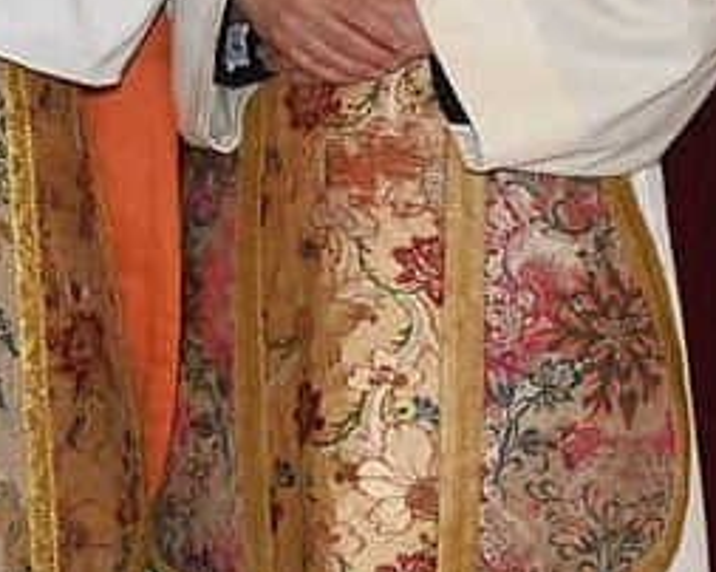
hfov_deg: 10.3
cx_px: -546
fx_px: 3769
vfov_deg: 8.6
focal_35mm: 178
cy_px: -75
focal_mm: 32
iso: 1000
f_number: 7.1
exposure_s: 1/60
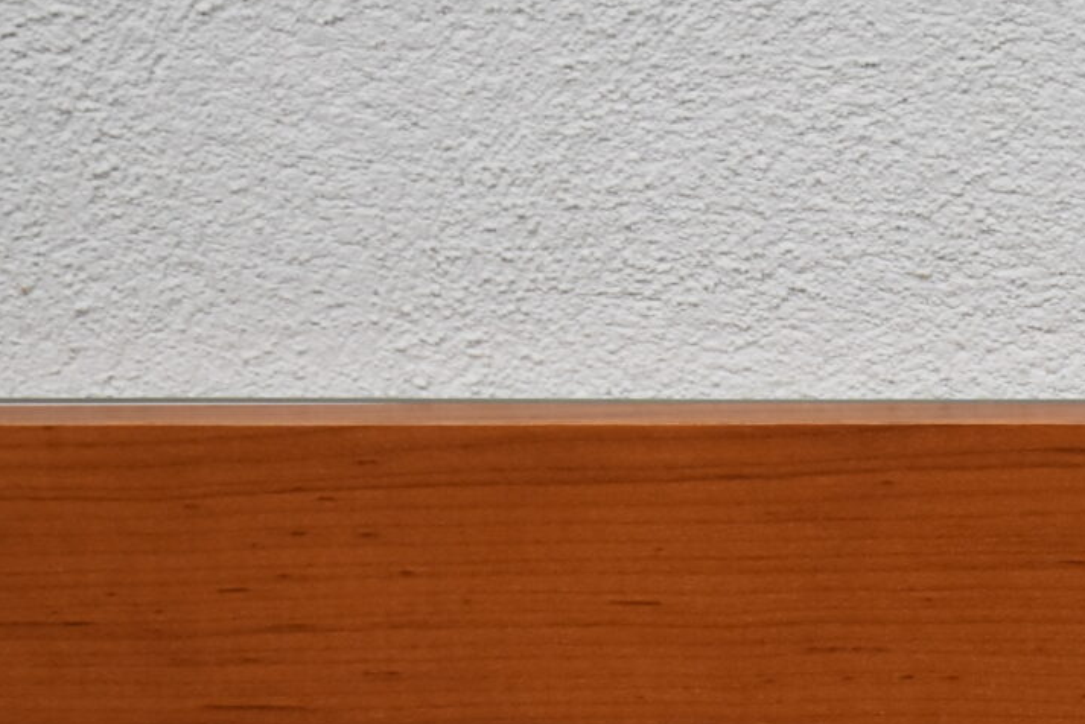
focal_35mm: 183
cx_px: 1263
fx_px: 5517
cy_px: 827
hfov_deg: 11.0
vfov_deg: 7.5
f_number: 4.5
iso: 800
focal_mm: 34
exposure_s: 1/250
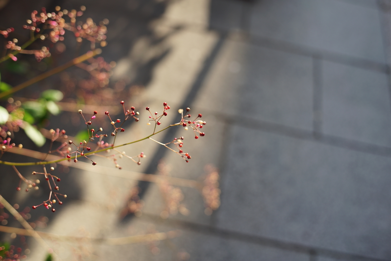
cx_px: 196
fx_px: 380
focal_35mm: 35
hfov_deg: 54.4
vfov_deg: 37.9
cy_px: 130
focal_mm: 35
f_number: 2.8
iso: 100
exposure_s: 1/320
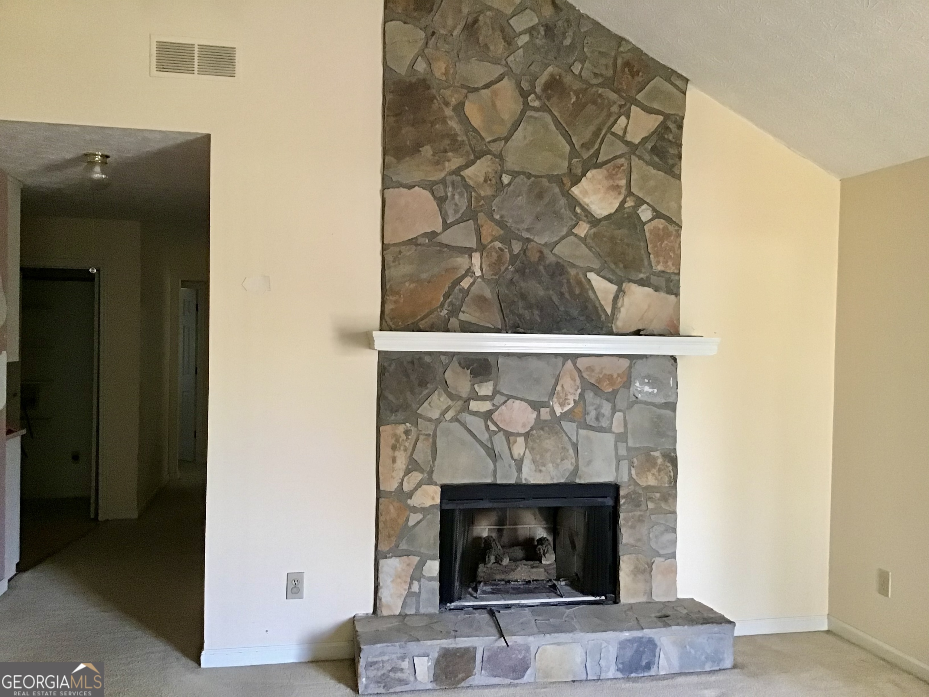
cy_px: 348
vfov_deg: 45.4
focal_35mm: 31
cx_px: 464
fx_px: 832
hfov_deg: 58.4
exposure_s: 1/30
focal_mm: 3.3
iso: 160
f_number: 2.4
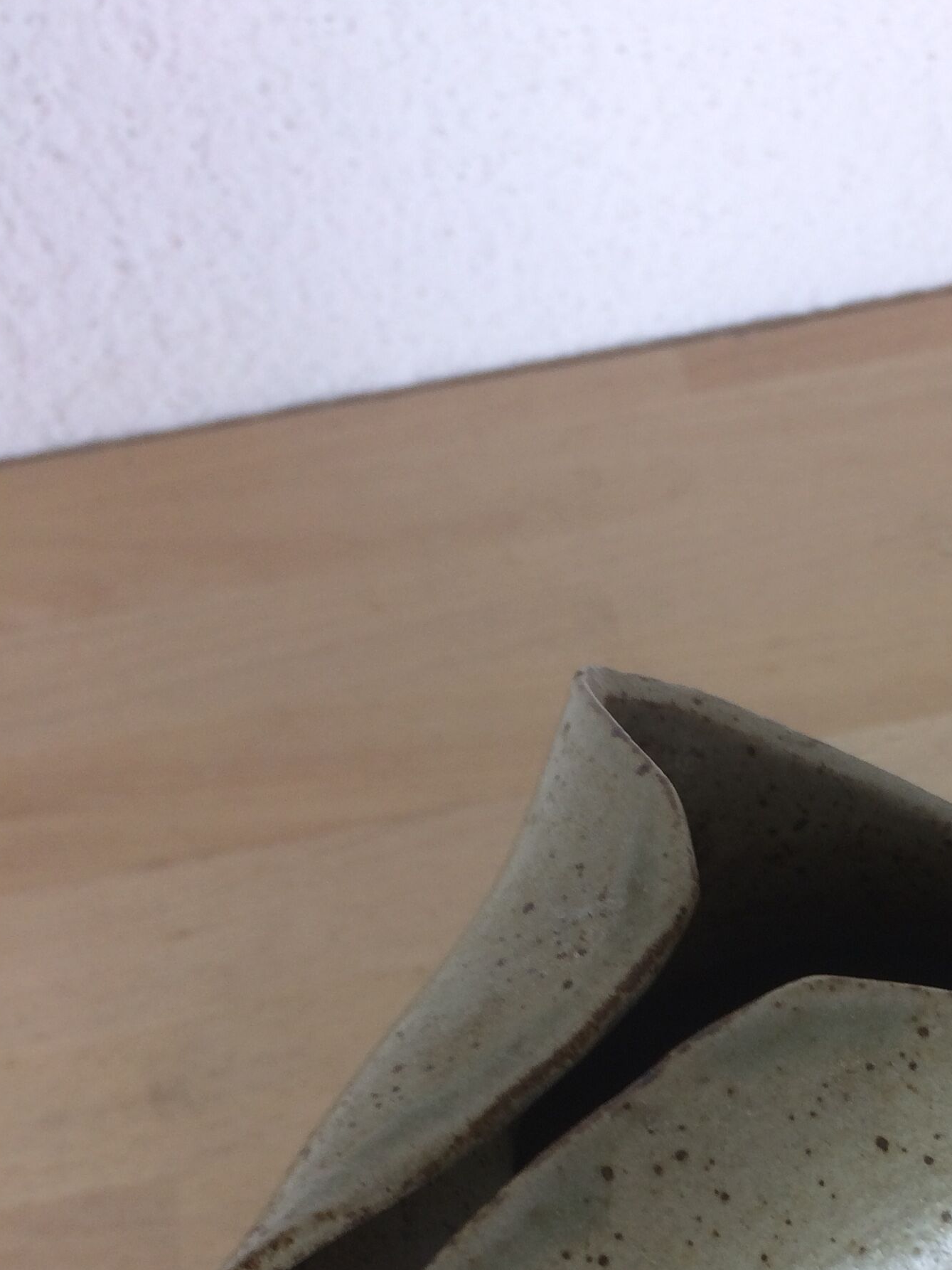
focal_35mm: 53
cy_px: 1151
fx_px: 1944
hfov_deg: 26.6
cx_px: 860
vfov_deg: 34.1
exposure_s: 1/33
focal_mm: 4.15
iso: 40
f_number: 2.2
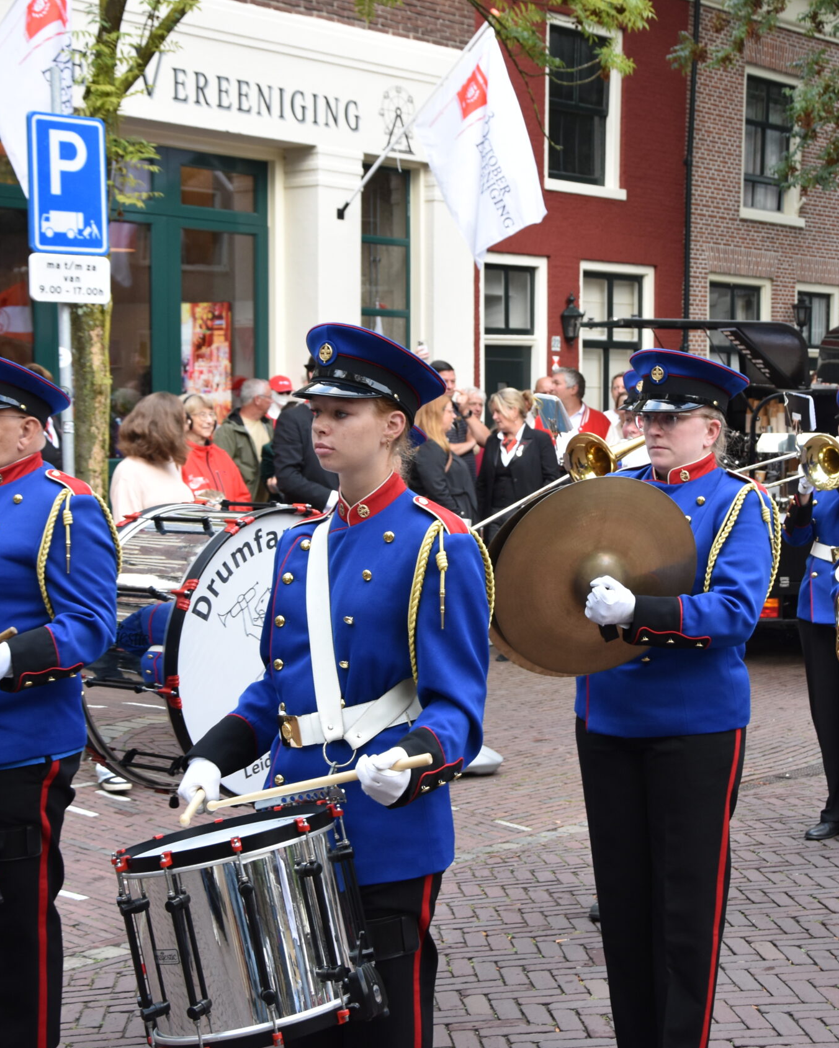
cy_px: 529
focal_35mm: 64
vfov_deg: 29.6
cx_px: 531
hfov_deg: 23.8
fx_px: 1986
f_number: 5.6
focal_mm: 30
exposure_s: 1/125
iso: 400
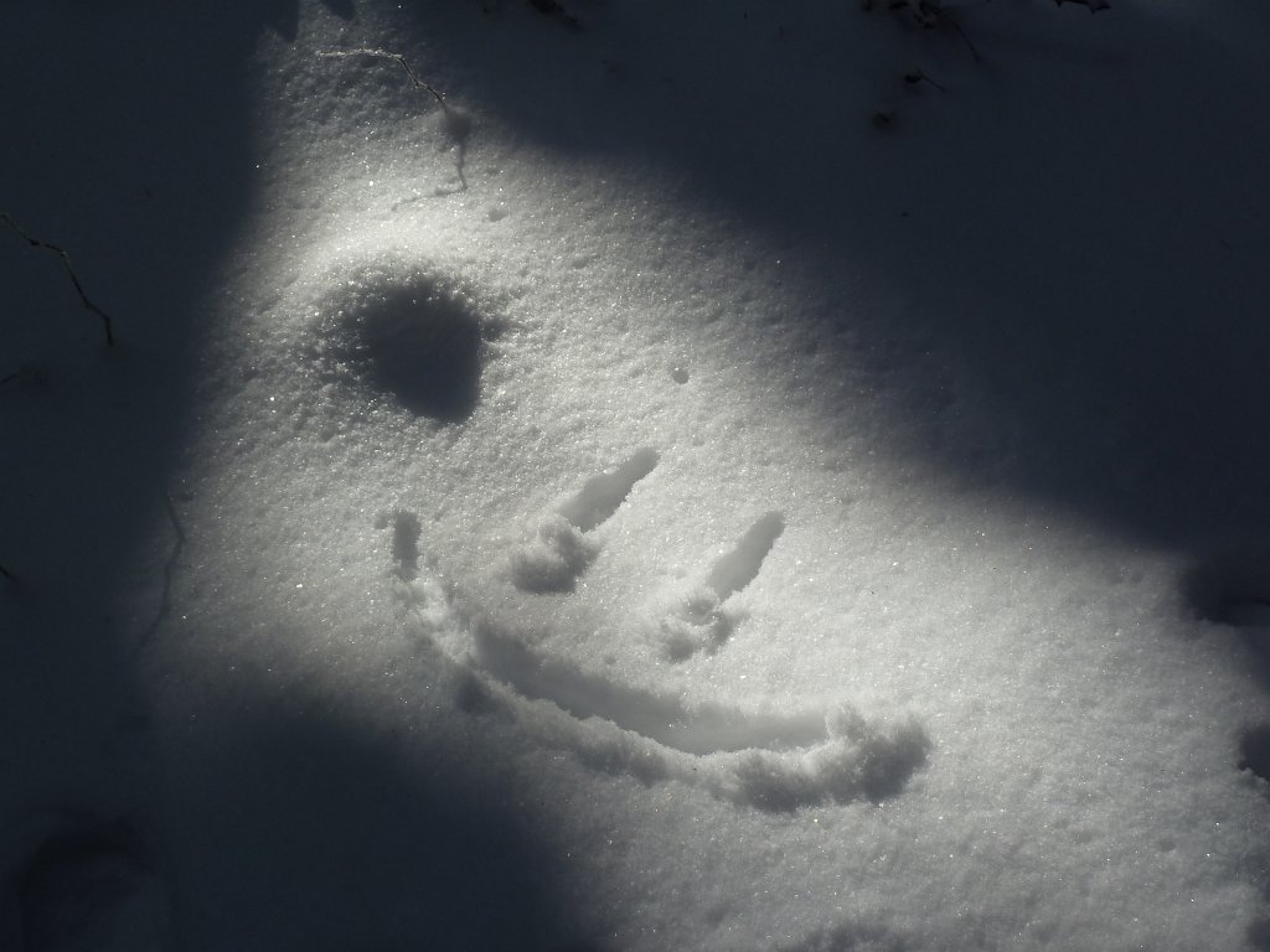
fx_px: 1761
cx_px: 635
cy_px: 476
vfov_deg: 30.3
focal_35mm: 48
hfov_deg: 39.7
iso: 80
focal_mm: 7.9
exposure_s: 1/400
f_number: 5.6
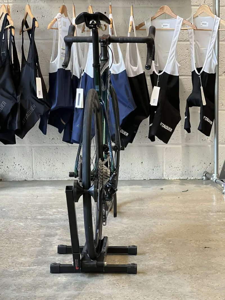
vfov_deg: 25.3
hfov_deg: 19.1
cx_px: 112
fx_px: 667
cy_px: 150
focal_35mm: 77
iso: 160
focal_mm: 9
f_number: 2.8
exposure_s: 1/33
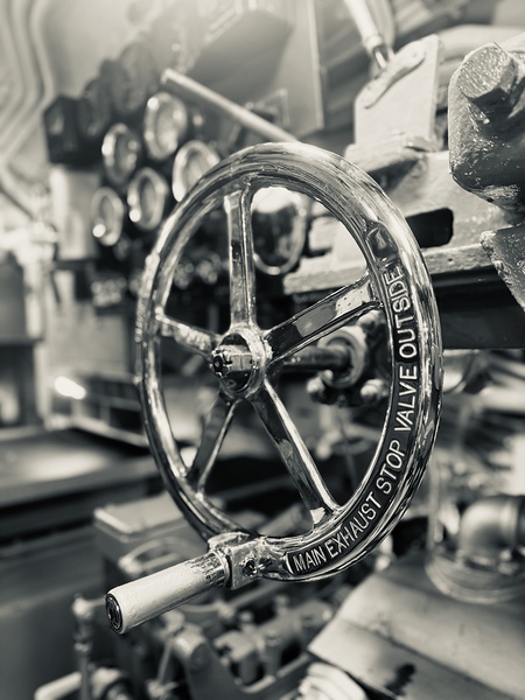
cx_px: 262
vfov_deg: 71.6
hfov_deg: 56.8
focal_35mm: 24
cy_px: 350
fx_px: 485
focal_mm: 6.76
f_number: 1.78
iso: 200
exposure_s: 1/60
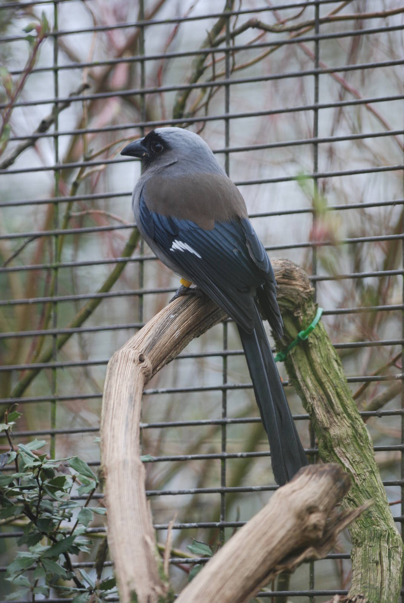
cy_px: 302
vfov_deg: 10.1
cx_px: 202
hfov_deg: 6.8
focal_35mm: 202
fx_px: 3399
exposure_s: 1/125
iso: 320
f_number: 4.5
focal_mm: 135
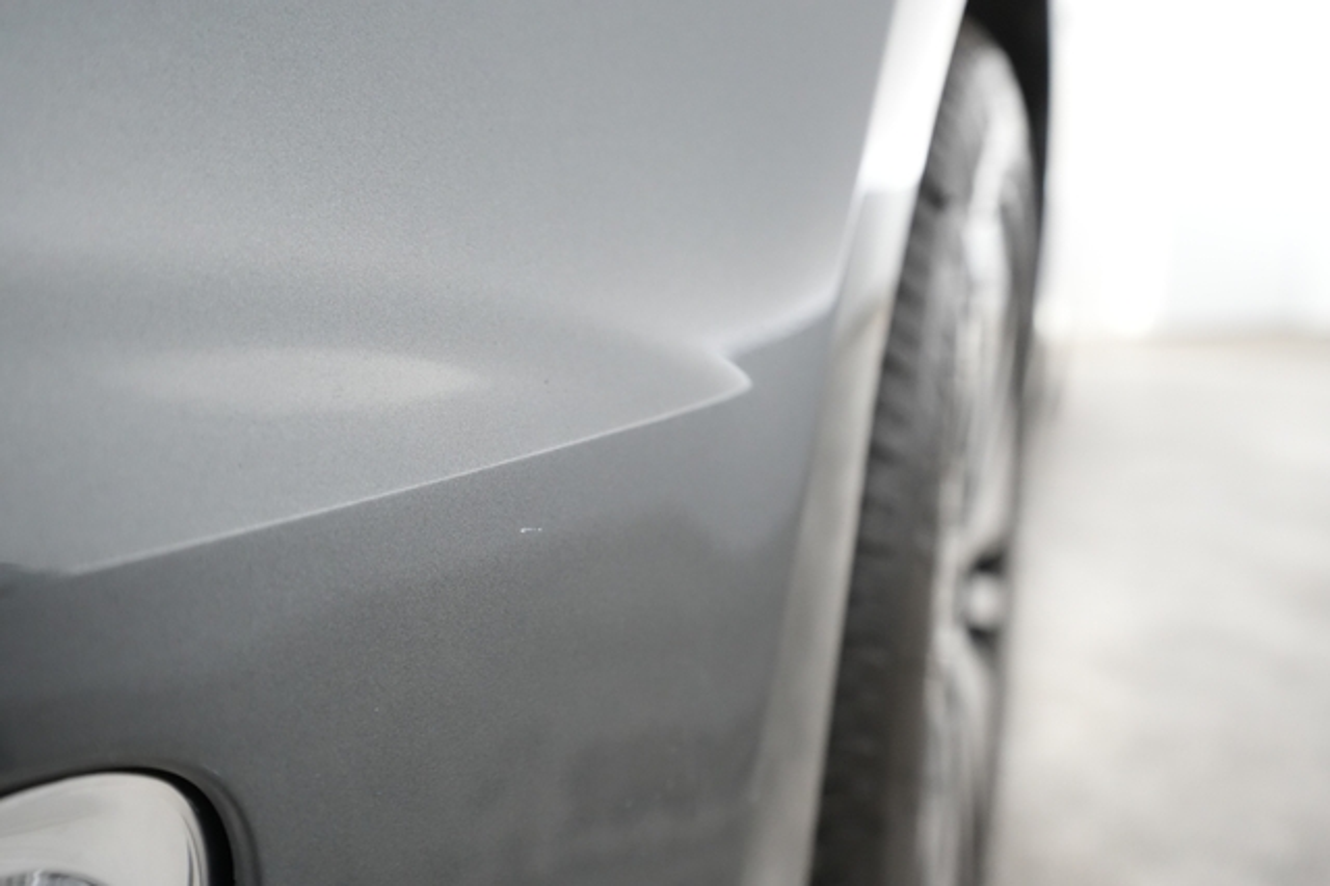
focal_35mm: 28
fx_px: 1034
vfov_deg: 46.4
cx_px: 665
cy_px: 443
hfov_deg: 65.5
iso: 5000
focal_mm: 28
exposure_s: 1/100
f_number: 4.5
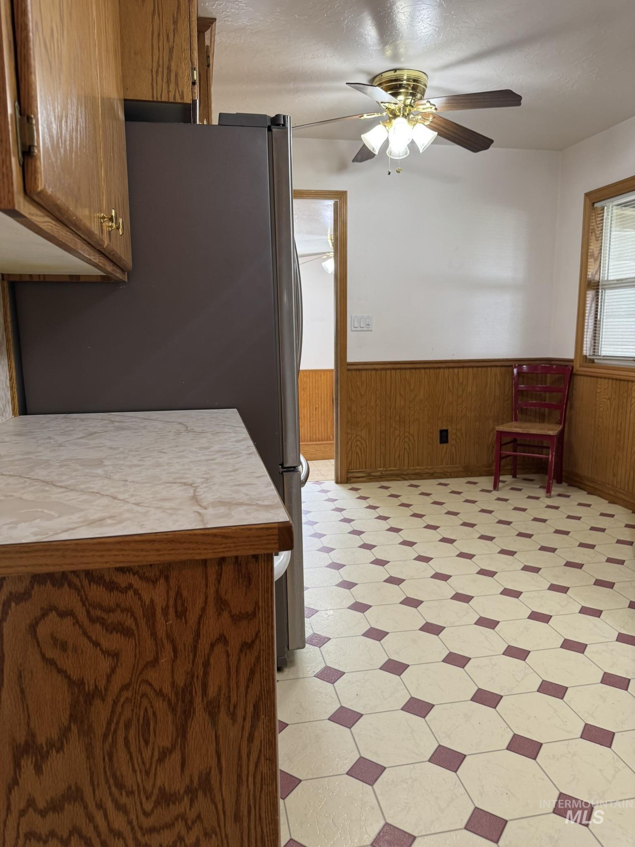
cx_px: 318
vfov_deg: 71.6
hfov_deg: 56.8
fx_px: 587
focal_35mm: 24
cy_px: 424
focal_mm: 6.76
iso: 160
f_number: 1.78
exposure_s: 1/60
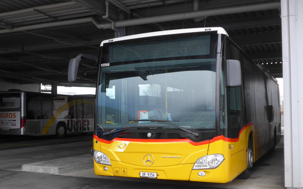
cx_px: 151
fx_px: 363
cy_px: 104
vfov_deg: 29.2
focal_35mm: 44
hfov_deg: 45.3
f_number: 2.6
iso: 125
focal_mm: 8.4
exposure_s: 1/60
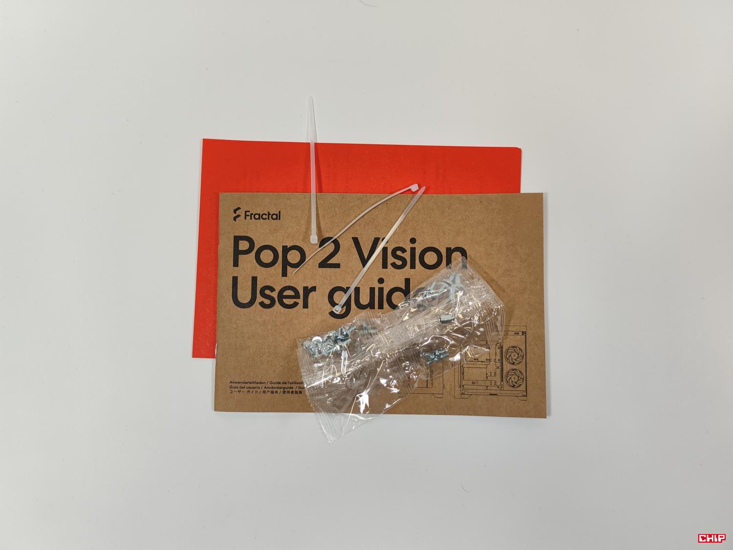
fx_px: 529
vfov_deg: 54.9
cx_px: 366
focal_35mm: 25
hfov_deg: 69.4
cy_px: 275
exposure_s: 1/100
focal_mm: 6.78
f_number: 1.85
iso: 73
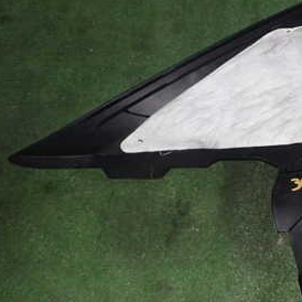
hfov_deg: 27.9
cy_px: 145
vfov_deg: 29.5
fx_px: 572
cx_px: 300
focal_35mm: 58
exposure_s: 1/30
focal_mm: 5.4
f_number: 6.3
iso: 640
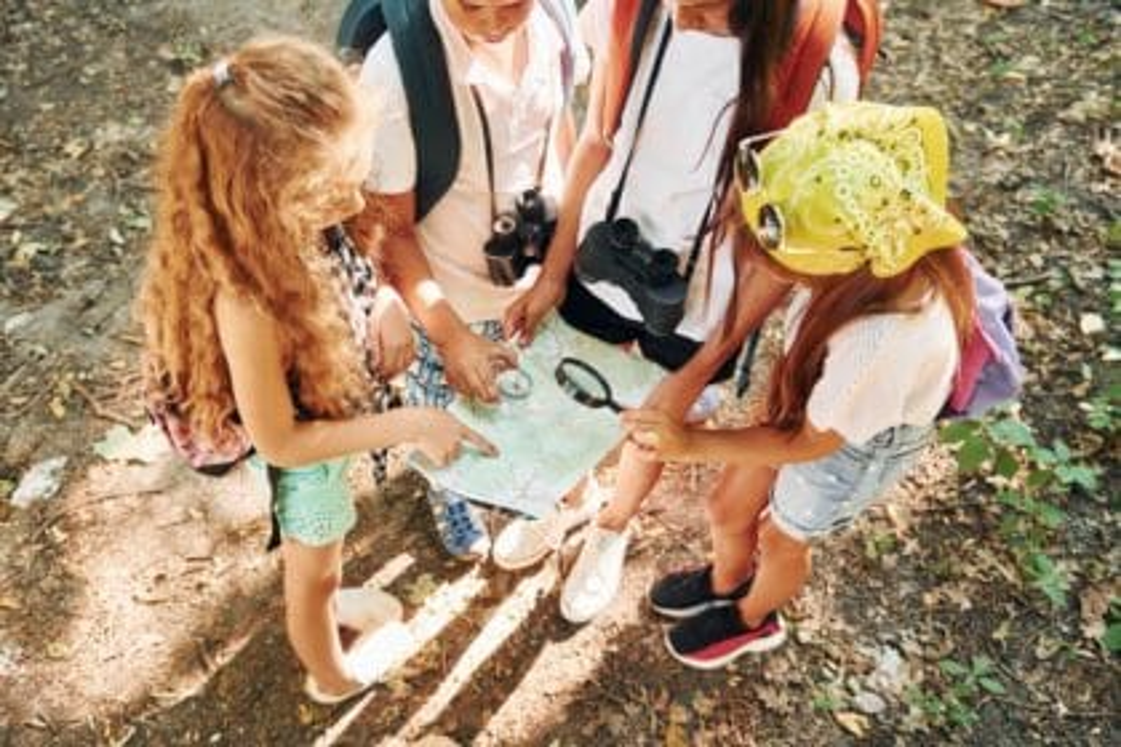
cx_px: 560
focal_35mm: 36
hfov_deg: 53.1
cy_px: 374
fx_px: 1121
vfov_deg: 36.9
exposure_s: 1/320
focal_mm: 36
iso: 2000
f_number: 3.2
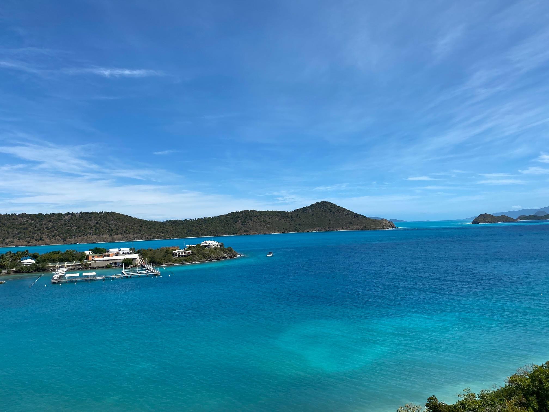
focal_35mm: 26
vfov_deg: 53.1
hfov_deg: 67.3
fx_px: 412
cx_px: 274
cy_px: 206
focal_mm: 4.25
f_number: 1.8
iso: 32
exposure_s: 1/4831
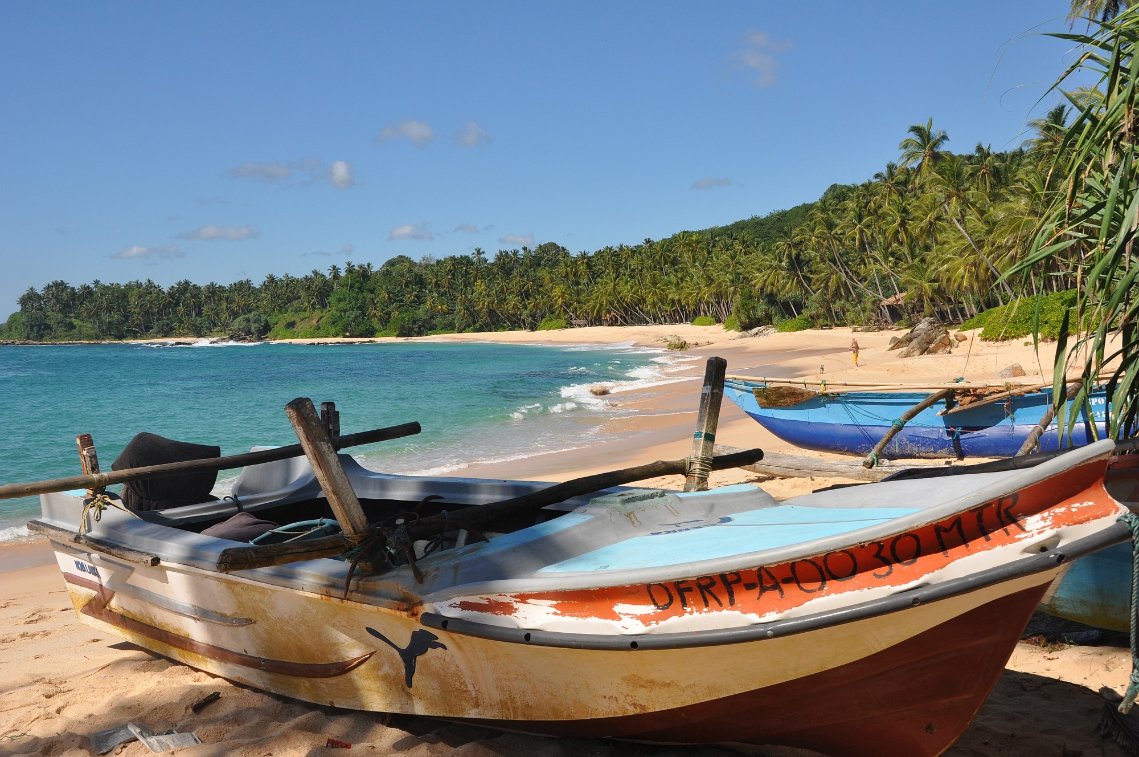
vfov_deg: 32.9
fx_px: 1280
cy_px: 378
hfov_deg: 48.0
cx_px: 570
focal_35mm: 40
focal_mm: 27
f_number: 10
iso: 200
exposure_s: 1/400
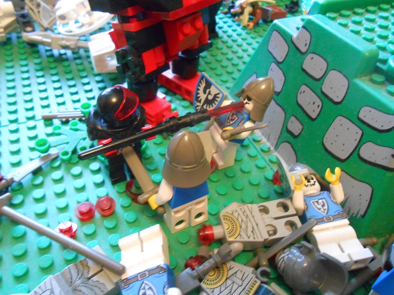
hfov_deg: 60.0
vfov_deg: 46.8
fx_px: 341
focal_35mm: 30
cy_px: 148
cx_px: 197
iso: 800
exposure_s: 1/4
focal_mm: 5.3
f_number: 3.8
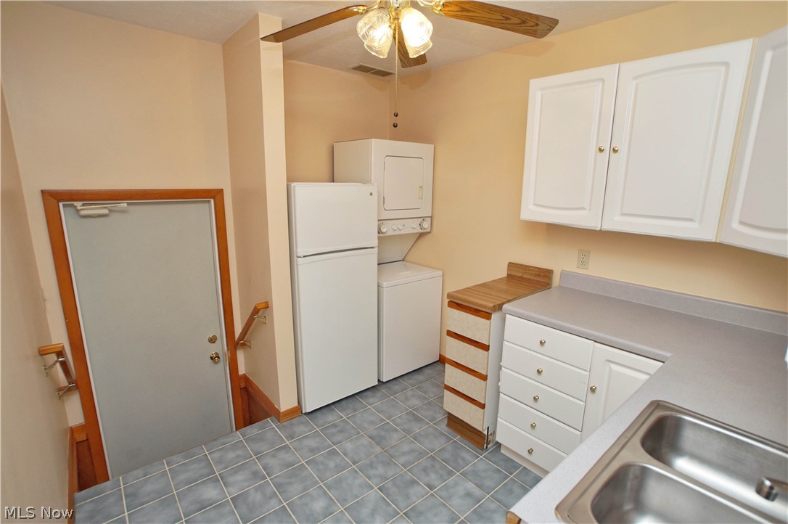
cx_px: 394
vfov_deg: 72.0
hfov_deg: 95.0
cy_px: 262
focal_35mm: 16
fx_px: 361
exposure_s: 1/80
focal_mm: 11
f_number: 4.5
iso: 640
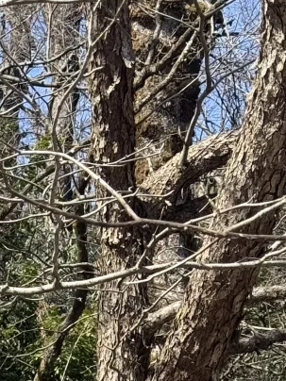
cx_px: 21
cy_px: 630
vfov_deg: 11.0
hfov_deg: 8.6
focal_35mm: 171
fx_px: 1884
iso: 100
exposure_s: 1/1403
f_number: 1.78
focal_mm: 6.76
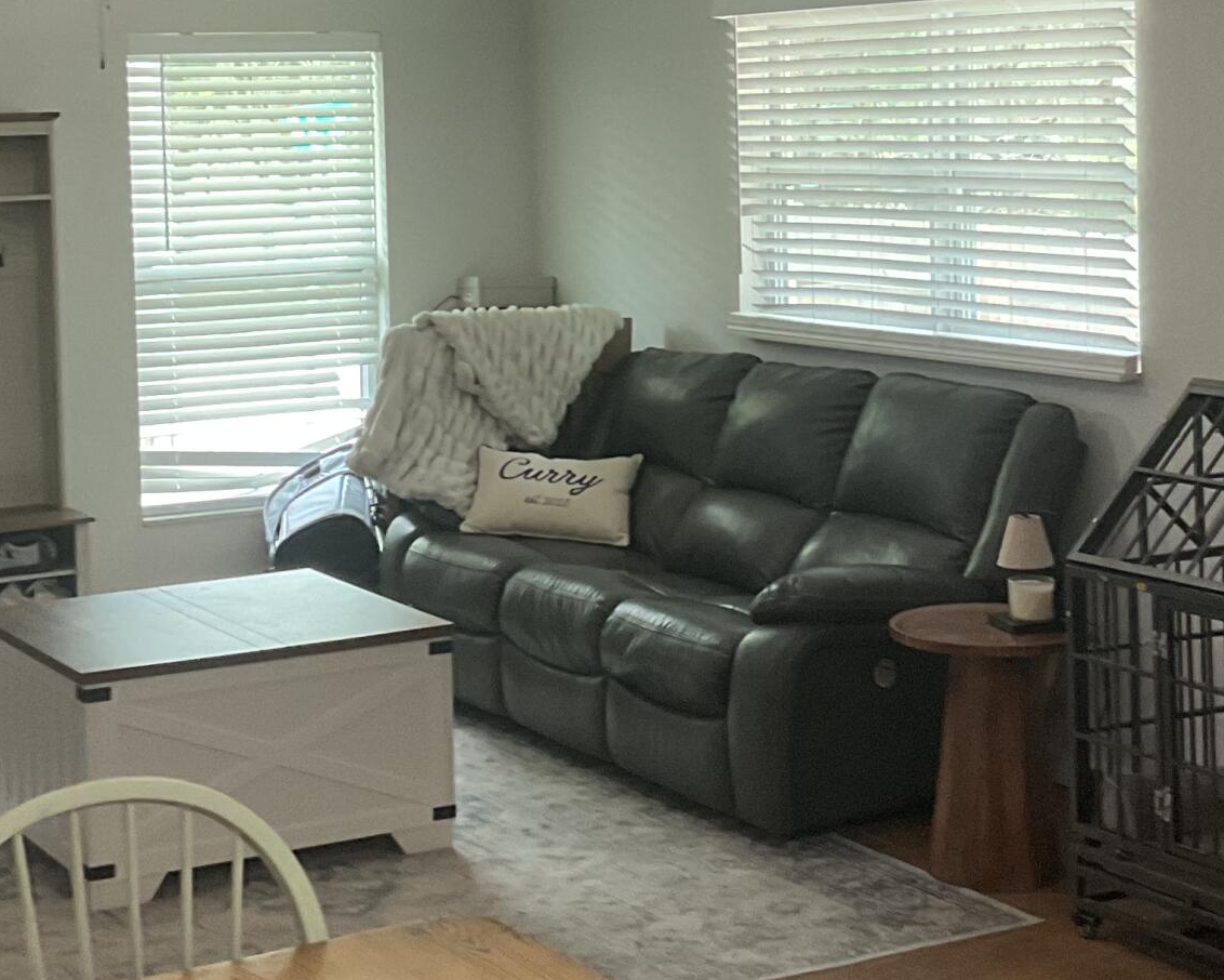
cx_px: 650
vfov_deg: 20.3
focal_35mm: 75
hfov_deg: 25.4
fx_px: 2717
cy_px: 228
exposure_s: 1/60
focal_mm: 3
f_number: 1.8
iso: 125
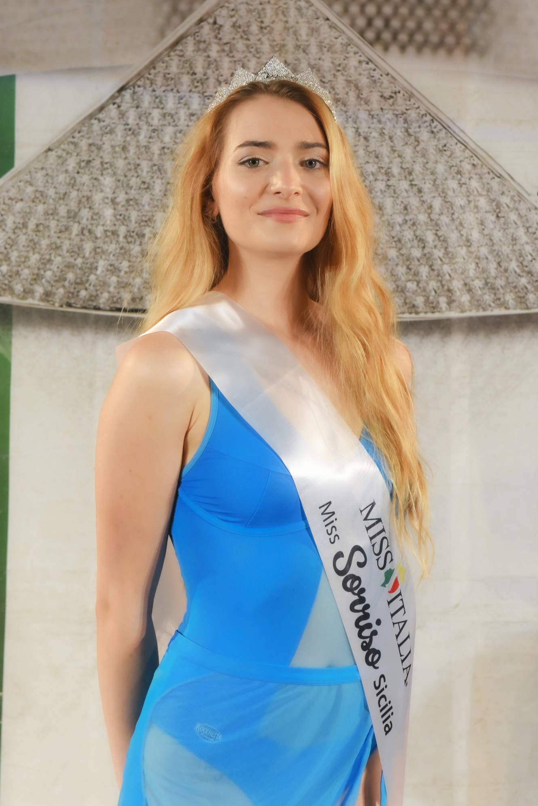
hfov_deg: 16.3
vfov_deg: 24.2
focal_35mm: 84
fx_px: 1881
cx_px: 278
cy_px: 343
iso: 3200
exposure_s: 1/160
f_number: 9
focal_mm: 70
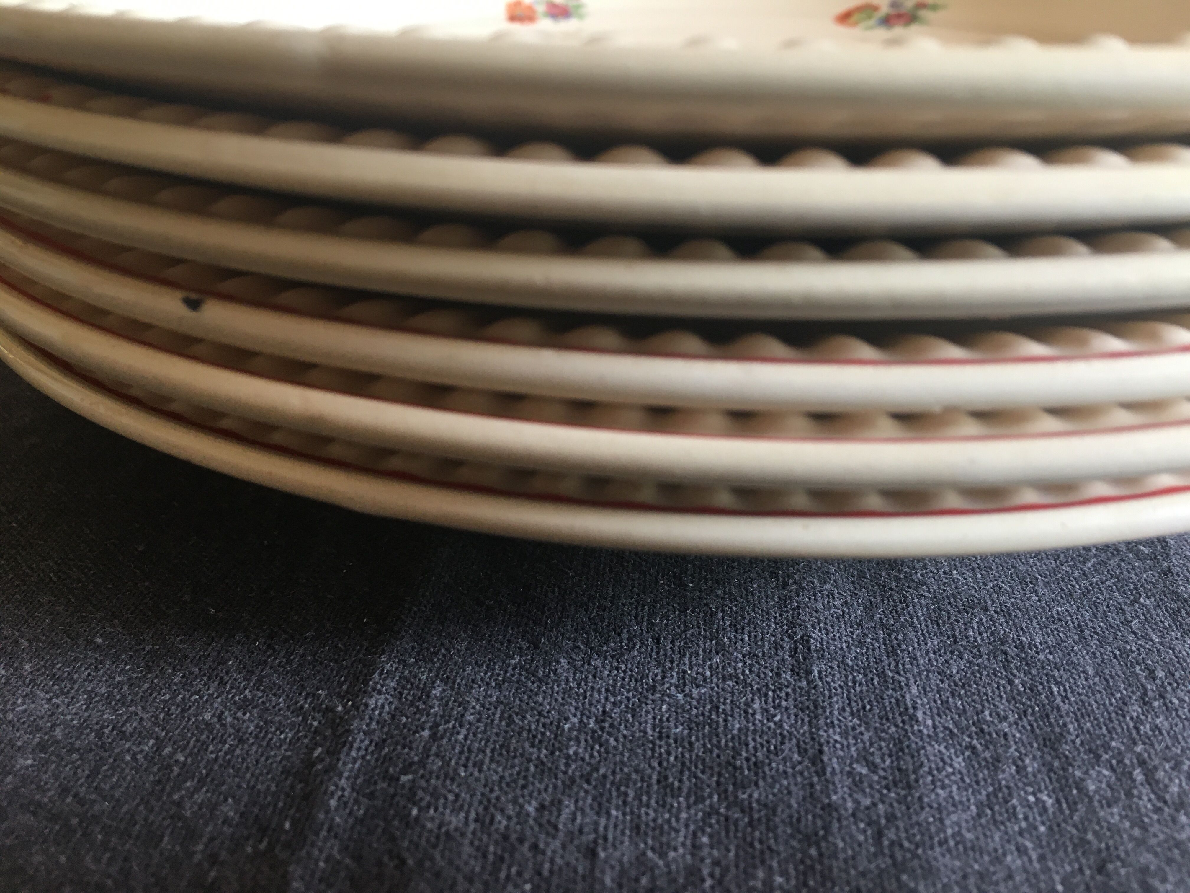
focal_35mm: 29
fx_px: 997
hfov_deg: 61.7
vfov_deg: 48.2
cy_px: 446
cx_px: 595
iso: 50
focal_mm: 4.15
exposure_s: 1/33
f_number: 2.2
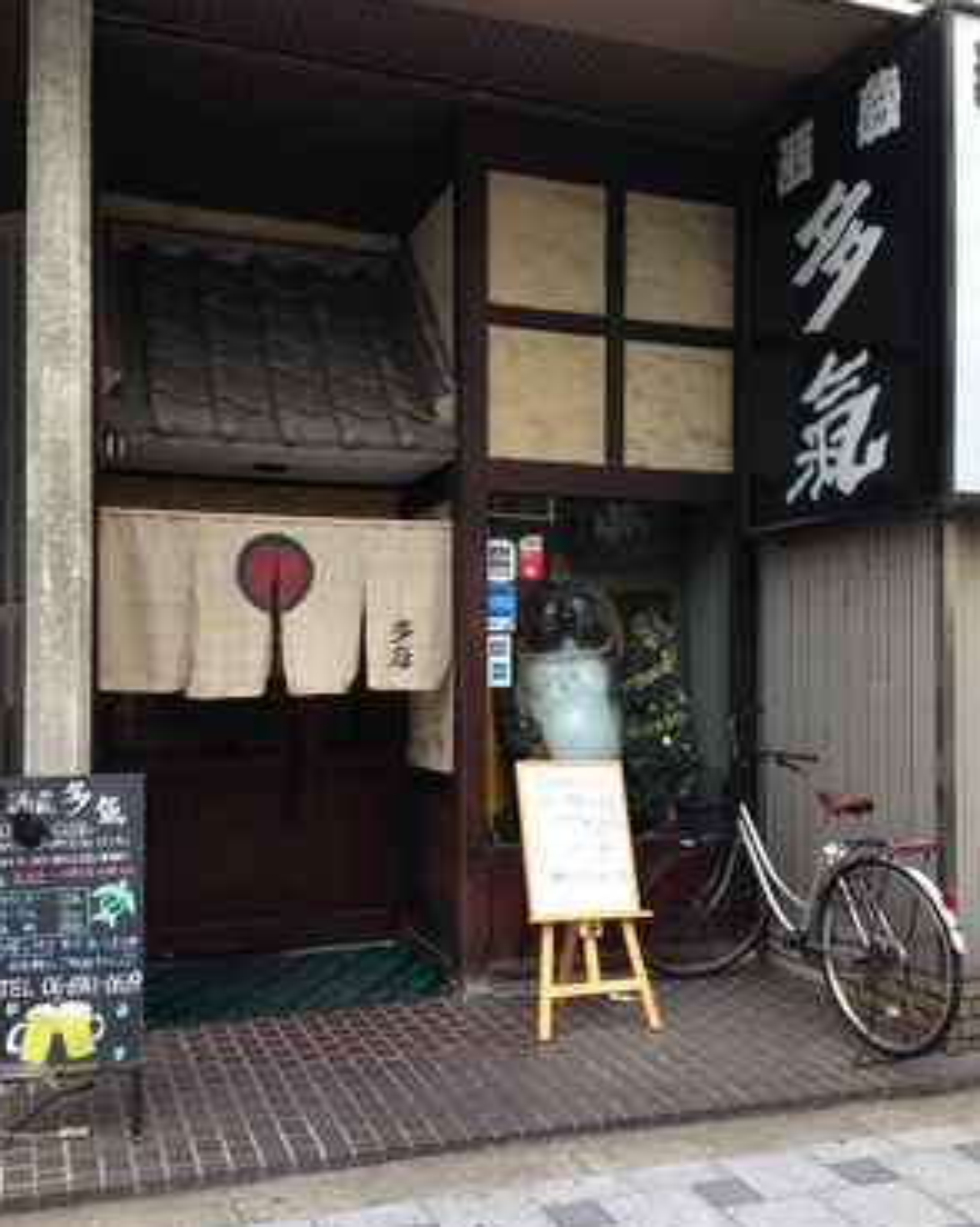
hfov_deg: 42.2
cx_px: 487
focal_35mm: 35
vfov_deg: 51.5
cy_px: 660
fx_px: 1270
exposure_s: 1/138
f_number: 2.4
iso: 50
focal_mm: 4.12
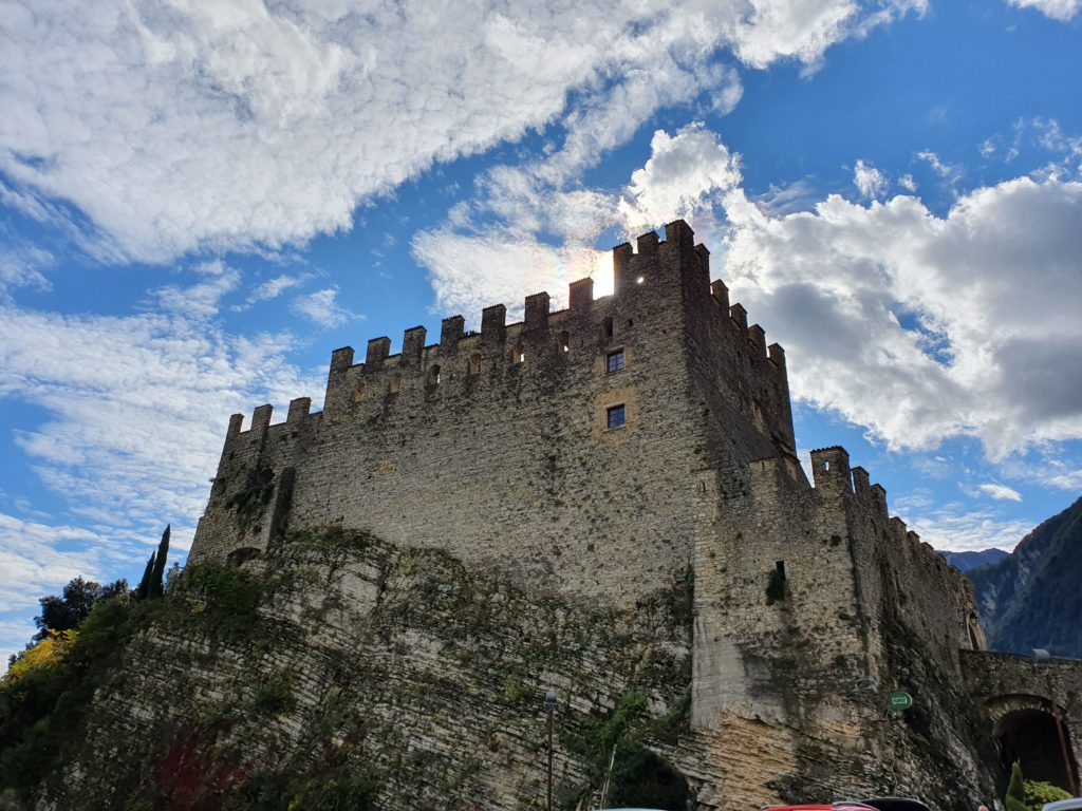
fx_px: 813
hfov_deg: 67.3
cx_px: 541
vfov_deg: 53.1
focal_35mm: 26
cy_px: 406
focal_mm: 4.32
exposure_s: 1/3792
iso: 50
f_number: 2.4
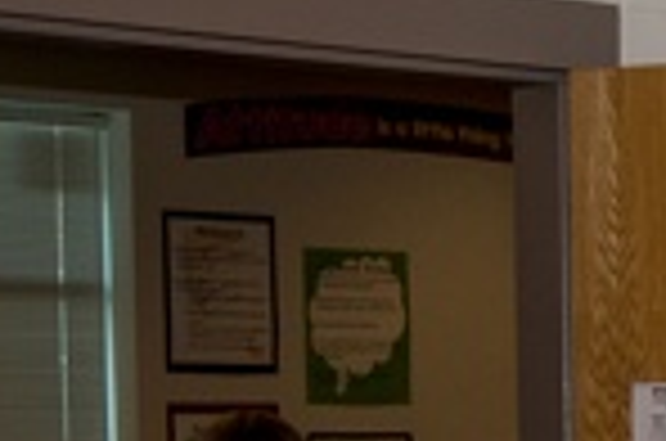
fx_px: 3267
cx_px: 1588
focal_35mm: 177
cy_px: 634
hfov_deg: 10.2
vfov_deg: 7.6
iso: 400
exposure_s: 1/160
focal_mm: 22
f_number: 4
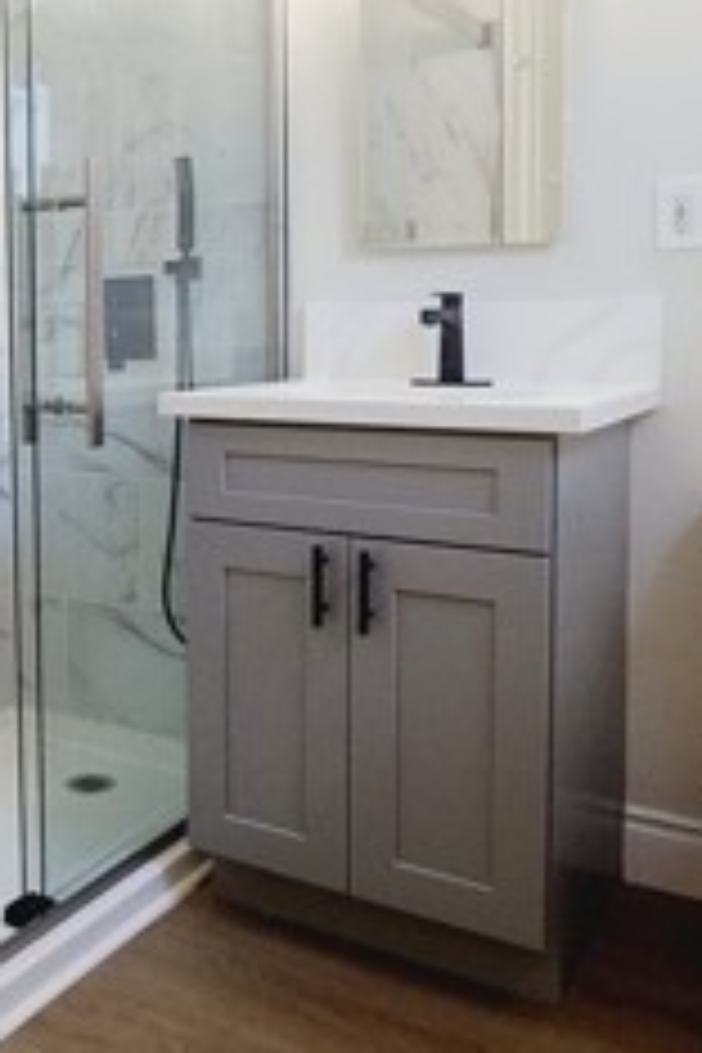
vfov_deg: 51.2
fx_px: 1082
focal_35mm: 37
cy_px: 374
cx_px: 117
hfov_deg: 34.6
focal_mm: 1.74
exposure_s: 1/60
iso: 200
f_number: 2.2
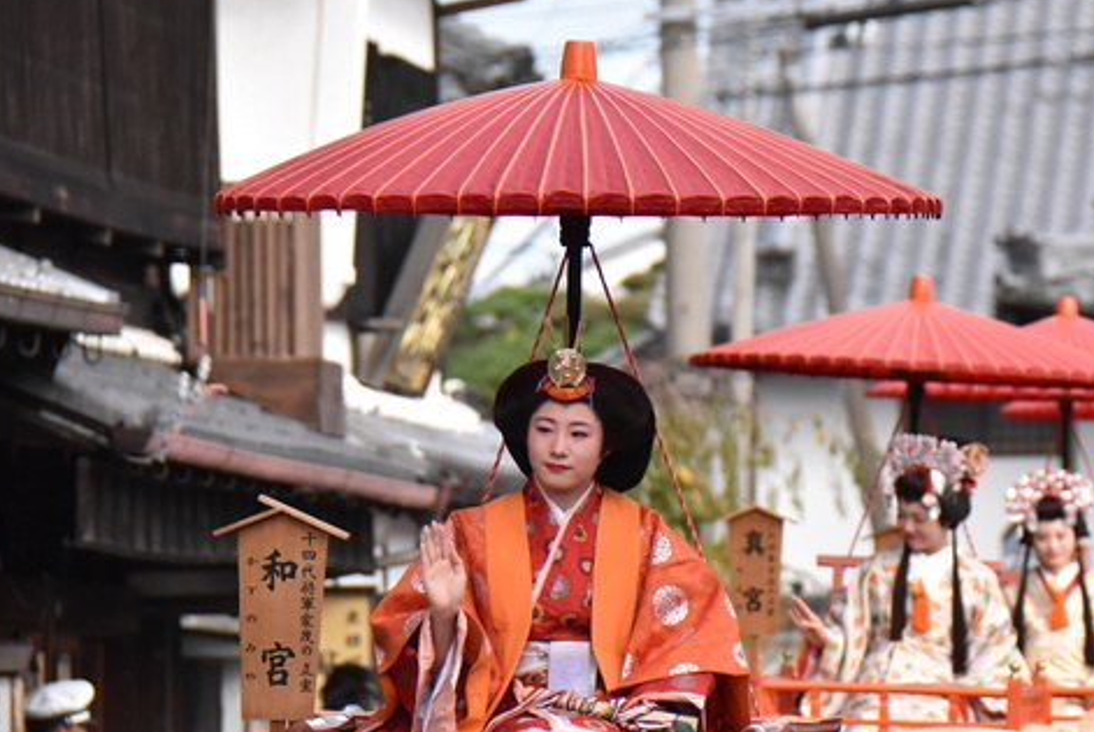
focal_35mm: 436
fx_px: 13254
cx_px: 678
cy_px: 438
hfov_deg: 4.7
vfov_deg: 3.2
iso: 1250
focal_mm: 195
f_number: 5.6
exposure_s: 1/2000
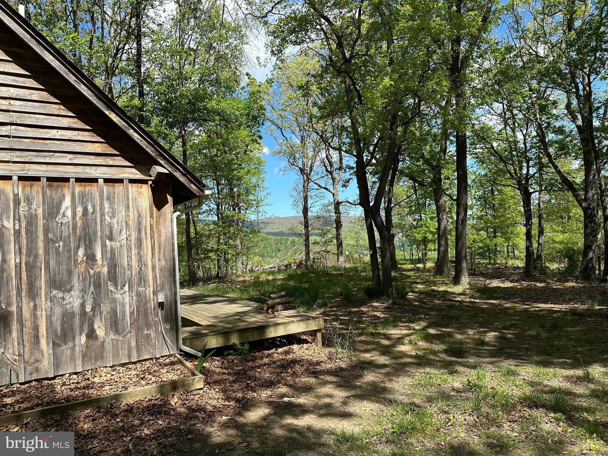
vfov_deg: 56.8
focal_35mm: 24
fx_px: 422
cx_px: 304
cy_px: 228
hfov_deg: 71.6
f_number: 1.78
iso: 80
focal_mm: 6.86
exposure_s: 1/2110
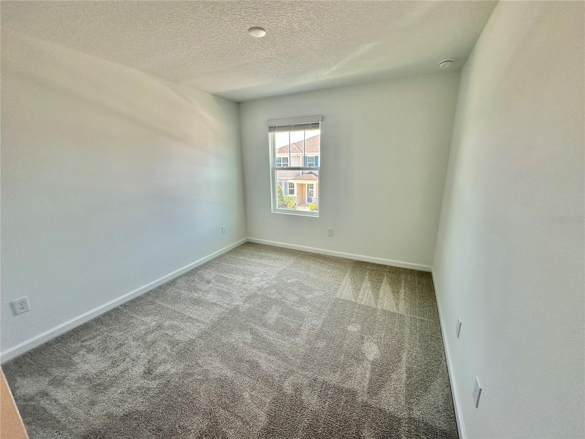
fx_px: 237
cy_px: 220
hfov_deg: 102.1
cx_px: 292
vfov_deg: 85.7
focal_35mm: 14
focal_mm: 2.22
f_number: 2.2
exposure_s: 1/120
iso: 125
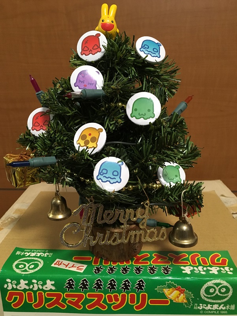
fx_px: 265
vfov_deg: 61.7
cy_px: 158
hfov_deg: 48.2
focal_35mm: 29
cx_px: 118
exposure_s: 1/30
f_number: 2.2
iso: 160
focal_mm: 4.15
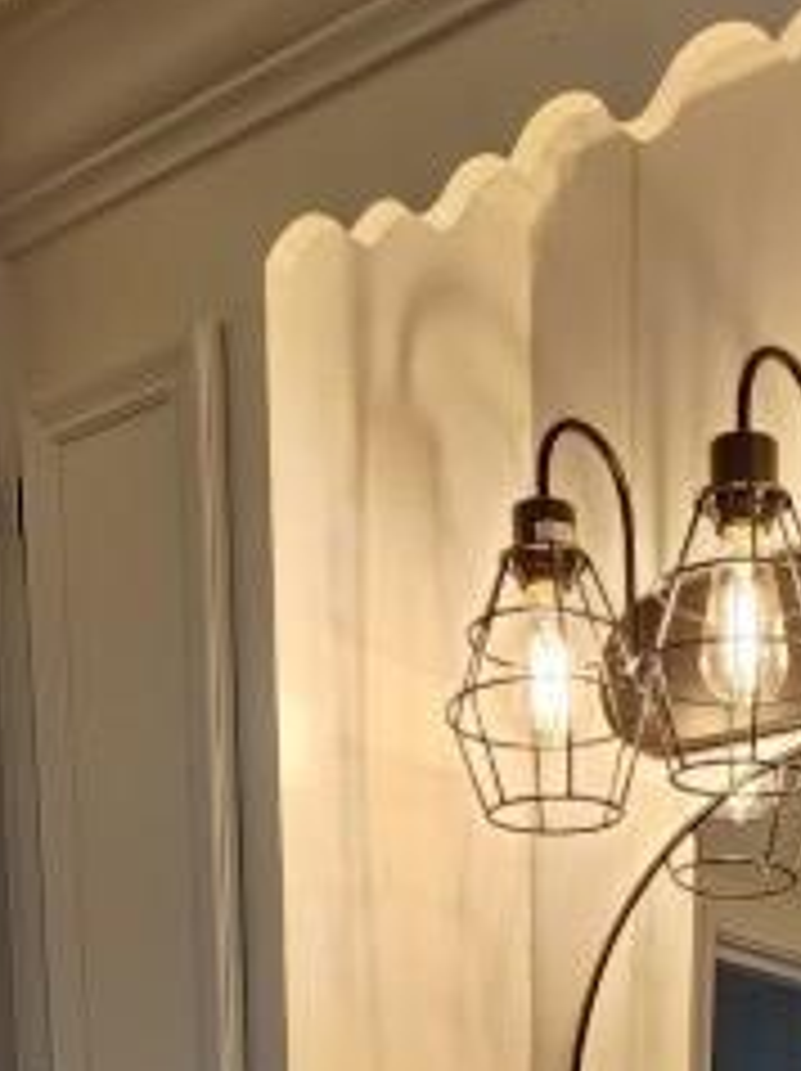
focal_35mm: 56
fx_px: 1731
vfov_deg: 23.6
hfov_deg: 25.3
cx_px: 716
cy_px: 1773
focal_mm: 2.2
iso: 100
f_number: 2.2
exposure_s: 1/60
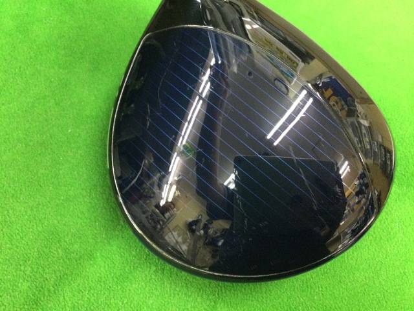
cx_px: 207
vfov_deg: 45.4
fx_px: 371
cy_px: 156
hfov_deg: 58.4
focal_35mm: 31
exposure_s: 1/15
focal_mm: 3.3
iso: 200
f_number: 2.4
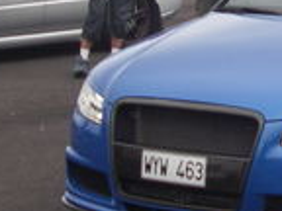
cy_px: 21
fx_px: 1377
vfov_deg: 8.8
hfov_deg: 11.4
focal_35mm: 169
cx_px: 347
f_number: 3.3
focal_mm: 6.3
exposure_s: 1/250
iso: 80
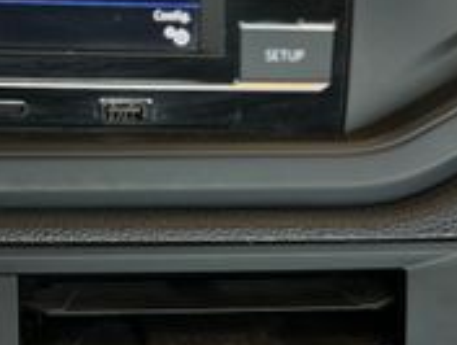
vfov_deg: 22.9
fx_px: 847
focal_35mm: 64
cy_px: 231
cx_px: 8
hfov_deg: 28.5
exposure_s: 1/60
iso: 250
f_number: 1.78
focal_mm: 6.86
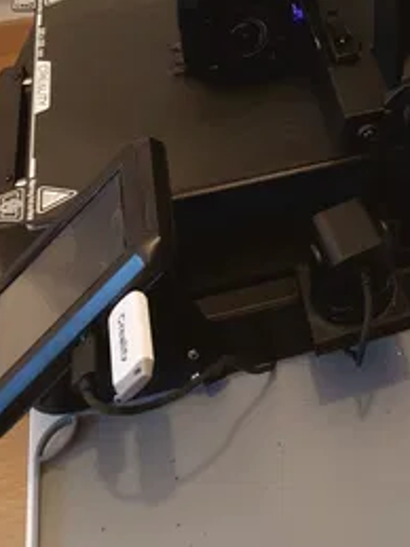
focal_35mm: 58
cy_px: -109
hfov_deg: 24.0
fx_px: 917
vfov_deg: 28.8
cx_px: 417
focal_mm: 5.23
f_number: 1.8
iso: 500
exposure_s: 1/33
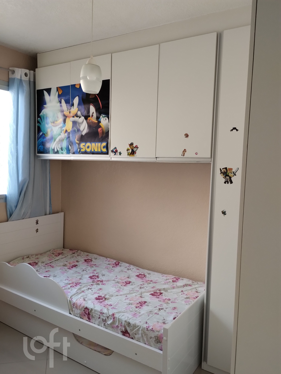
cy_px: 187
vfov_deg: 63.4
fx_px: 302
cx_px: 140
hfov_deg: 49.9
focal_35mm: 28
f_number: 1.8
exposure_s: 1/40
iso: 347
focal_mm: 4.27
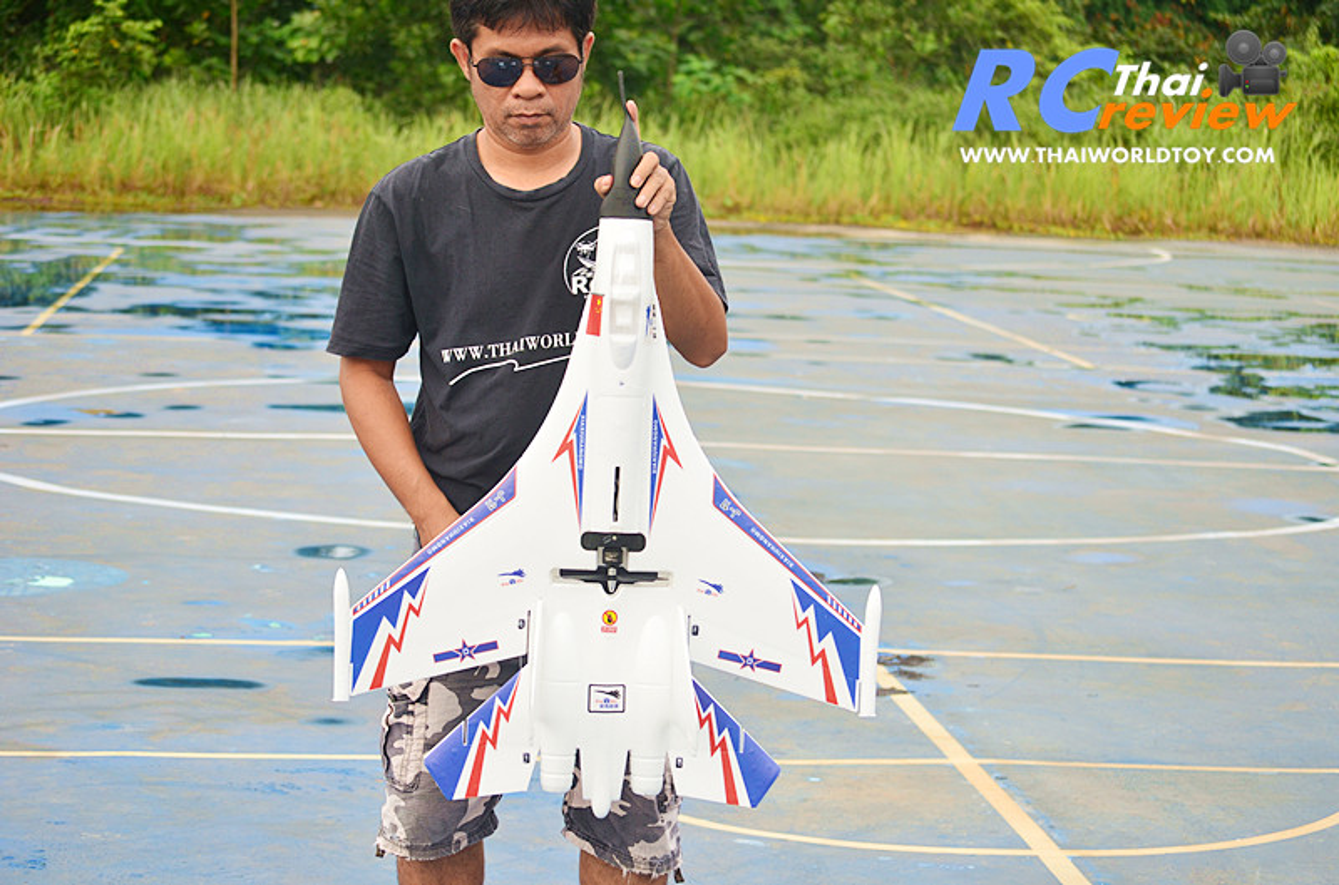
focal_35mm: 82
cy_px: 442
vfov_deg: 16.5
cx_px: 670
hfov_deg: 24.7
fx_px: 3061
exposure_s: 1/320
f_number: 5
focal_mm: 55
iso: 250
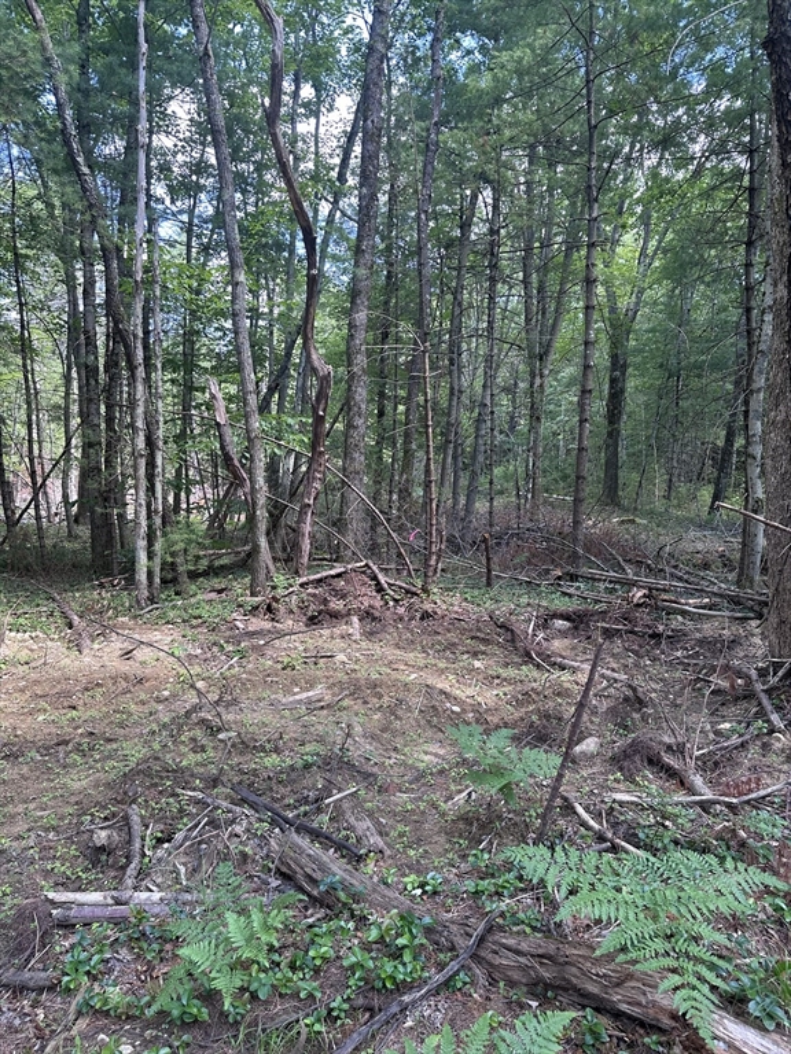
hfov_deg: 56.8
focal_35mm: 24
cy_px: 527
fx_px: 731
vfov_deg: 71.6
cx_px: 396
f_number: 1.78
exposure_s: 1/125
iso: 64
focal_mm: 6.86
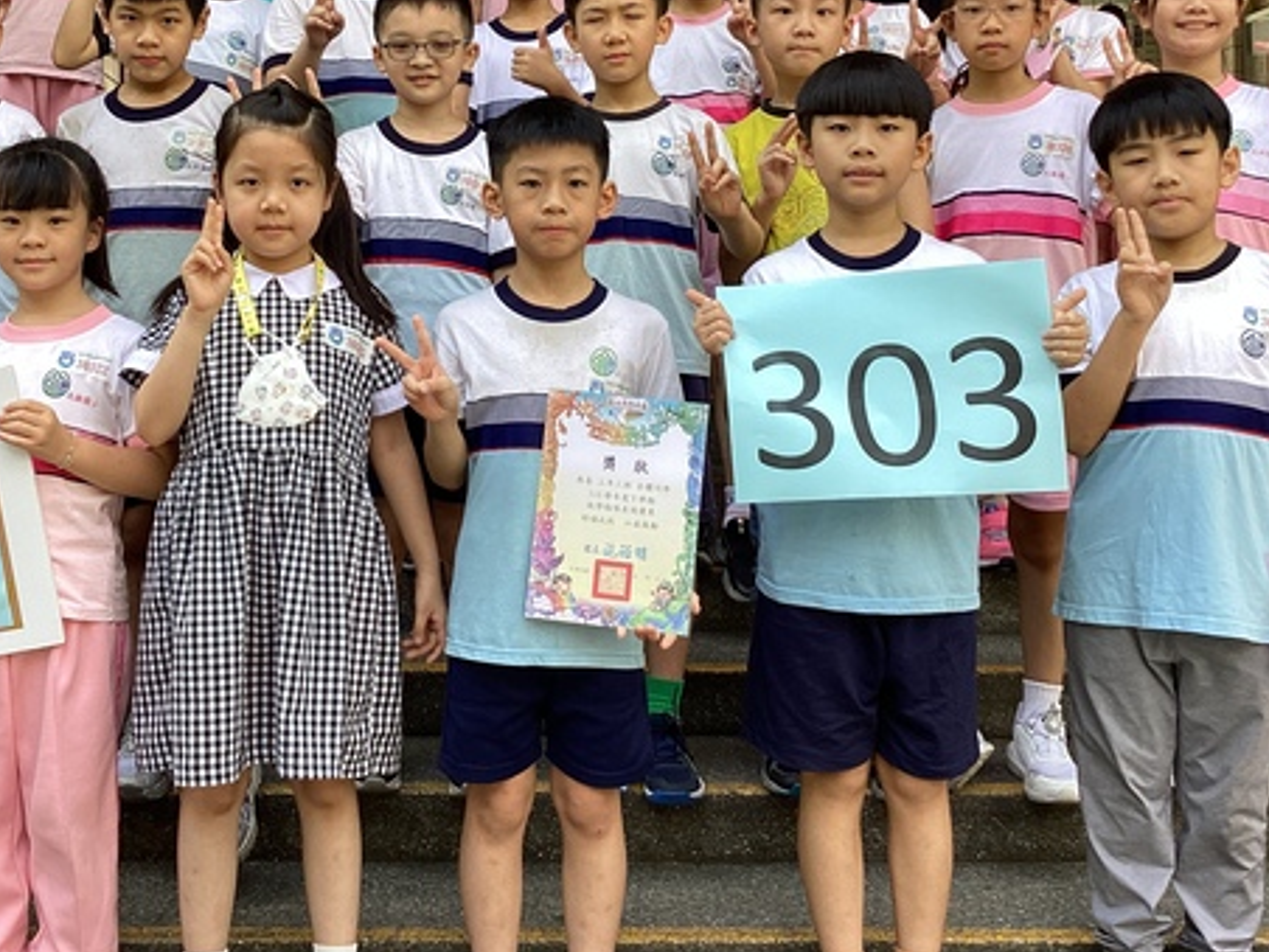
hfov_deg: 39.3
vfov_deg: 29.9
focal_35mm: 48
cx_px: 458
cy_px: 263
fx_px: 1760
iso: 25
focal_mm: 3.3
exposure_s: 1/120
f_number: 2.4
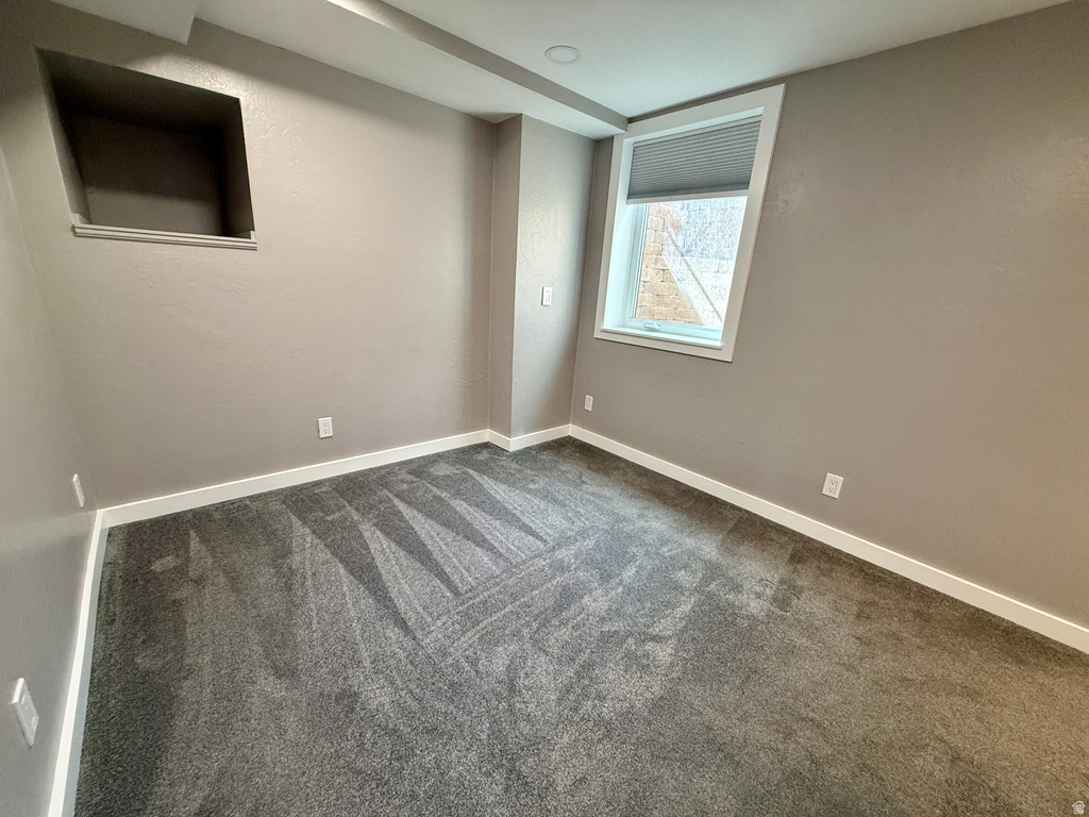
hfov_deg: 102.1
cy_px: 408
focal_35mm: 14
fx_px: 440
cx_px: 544
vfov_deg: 85.7
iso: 320
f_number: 2.2
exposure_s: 1/120
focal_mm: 2.22
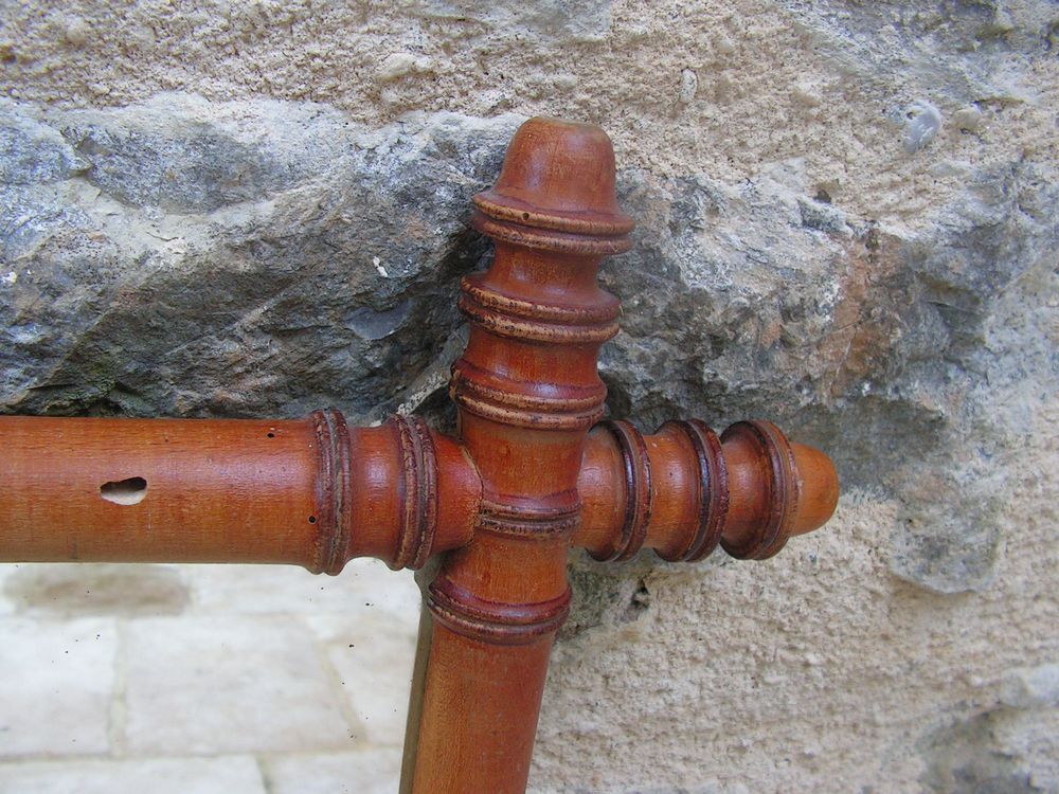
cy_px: 397
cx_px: 530
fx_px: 1101
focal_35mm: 36
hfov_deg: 51.4
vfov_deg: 39.7
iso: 125
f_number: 3.2
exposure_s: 1/40
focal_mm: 6
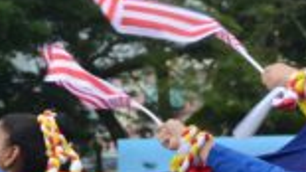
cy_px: 22
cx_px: -166
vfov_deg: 2.0
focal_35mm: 608
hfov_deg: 3.5
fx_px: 4931
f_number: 8
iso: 500
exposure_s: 1/160
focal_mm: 100
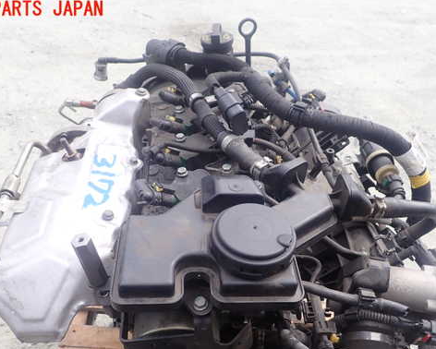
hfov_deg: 57.2
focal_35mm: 31
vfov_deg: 46.9
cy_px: 206
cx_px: 212
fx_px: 400
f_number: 2.8
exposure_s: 1/250
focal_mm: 4.5
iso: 100
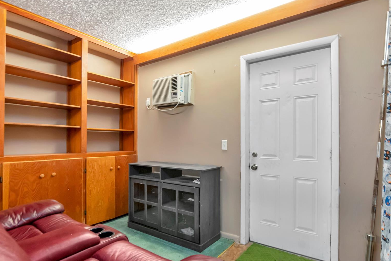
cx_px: 205
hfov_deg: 86.8
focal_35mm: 19
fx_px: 206
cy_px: 135
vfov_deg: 64.5
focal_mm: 12
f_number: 7.1
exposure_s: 1/4
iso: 800
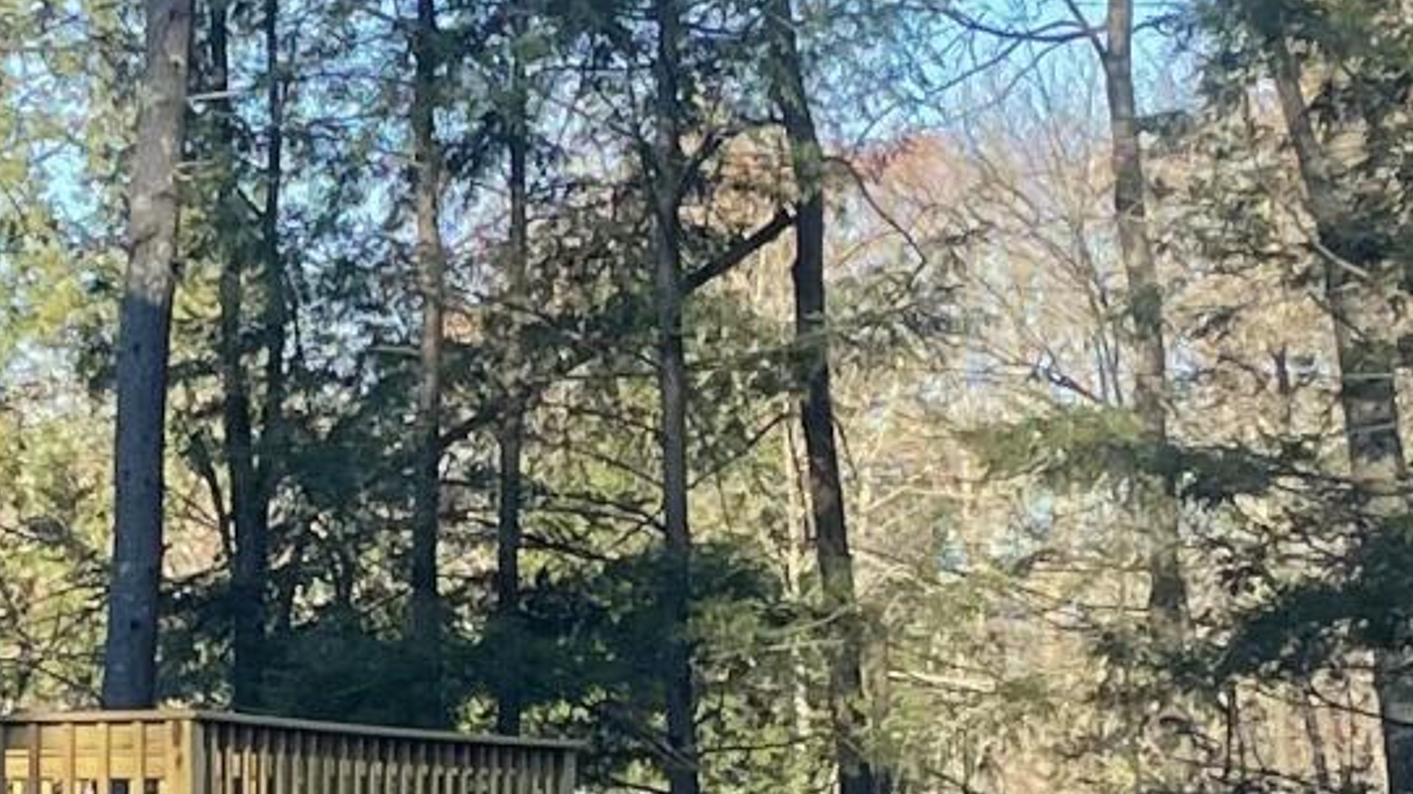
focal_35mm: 157
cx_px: 371
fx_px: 5881
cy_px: 1071
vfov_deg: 7.6
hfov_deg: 13.7
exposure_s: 1/686
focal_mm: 4.2
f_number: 1.6
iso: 32
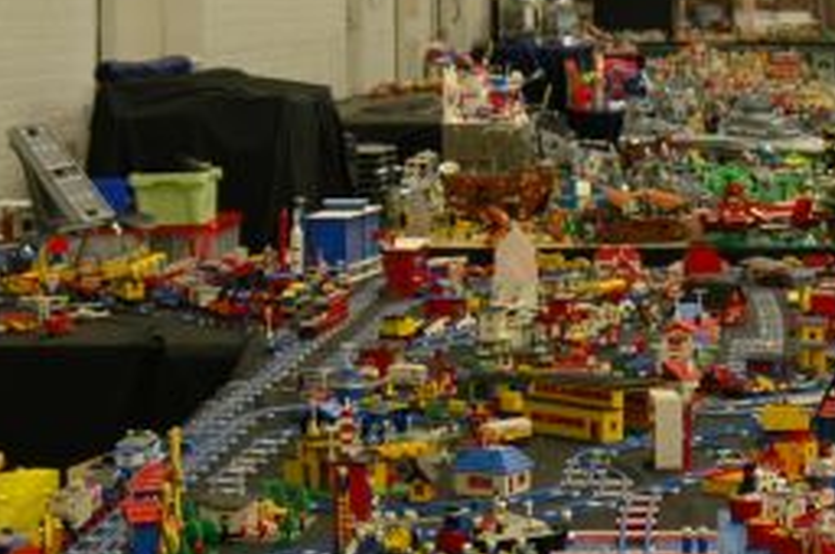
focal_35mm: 131
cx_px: 613
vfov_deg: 10.4
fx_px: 3035
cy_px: 396
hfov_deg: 15.6
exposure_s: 1/6
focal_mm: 28
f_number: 3.3
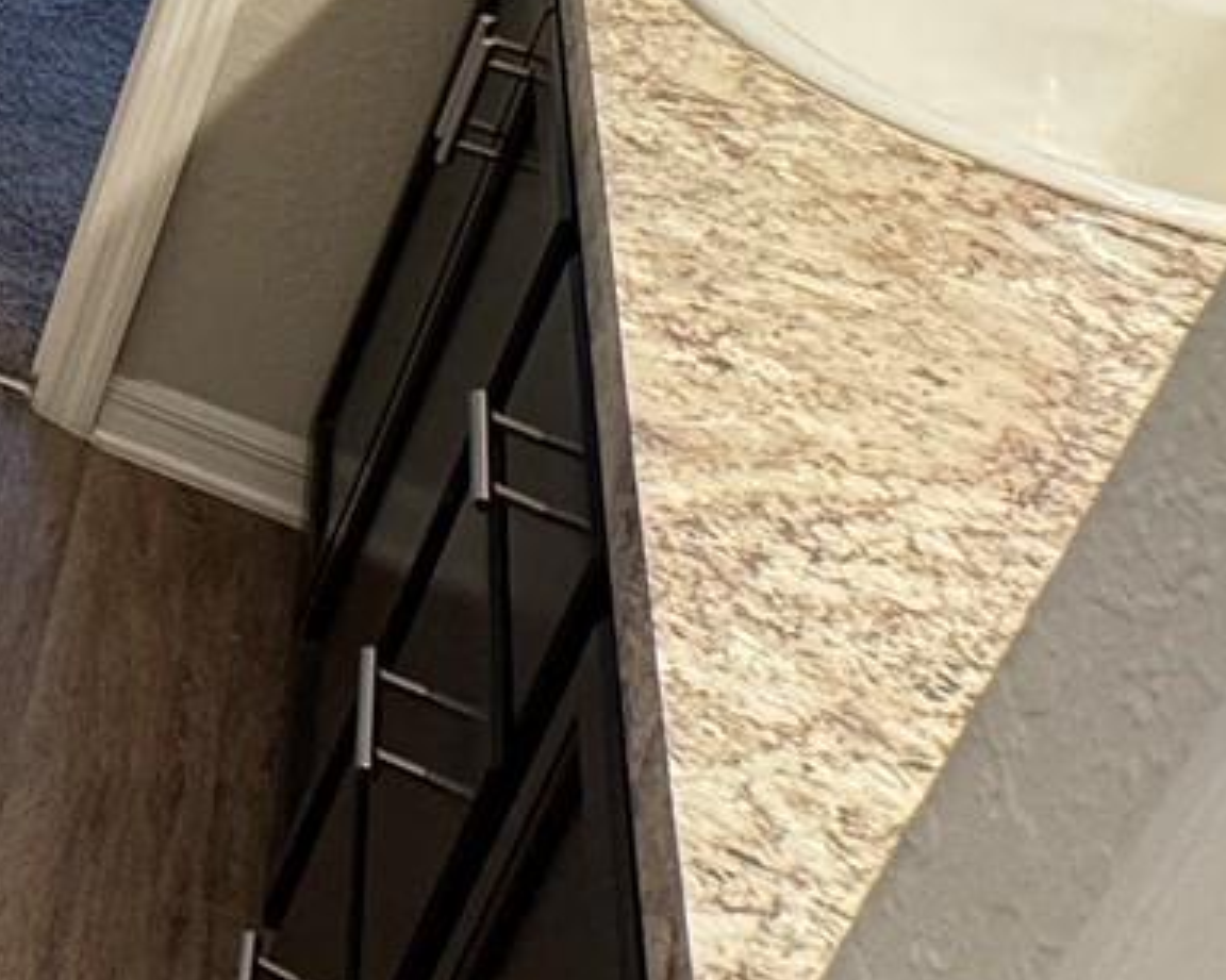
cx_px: -1197
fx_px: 2068
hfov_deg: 19.5
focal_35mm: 57
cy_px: -361
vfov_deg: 23.1
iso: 200
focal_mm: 2.22
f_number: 2.2
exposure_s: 1/60
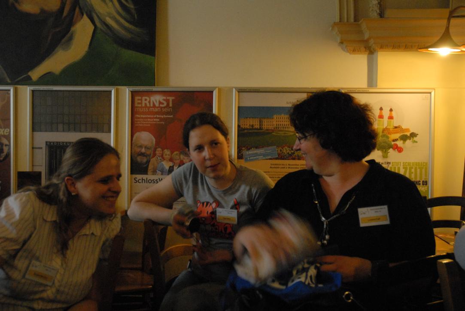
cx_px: 232
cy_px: 156
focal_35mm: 36
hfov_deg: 53.1
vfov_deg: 37.0
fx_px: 466
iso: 1600
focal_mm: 24
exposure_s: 1/20
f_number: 3.8
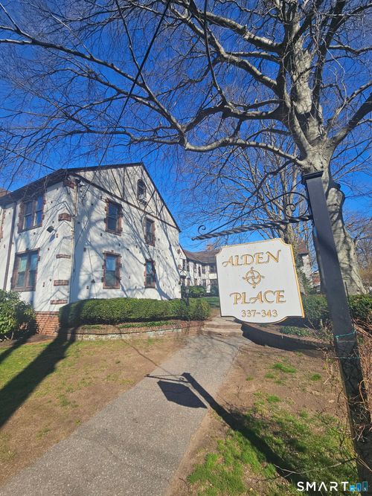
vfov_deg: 106.2
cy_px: 248
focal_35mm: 13
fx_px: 186
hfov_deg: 89.9
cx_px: 186
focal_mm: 2.2
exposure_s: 1/2005
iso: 50
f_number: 2.2
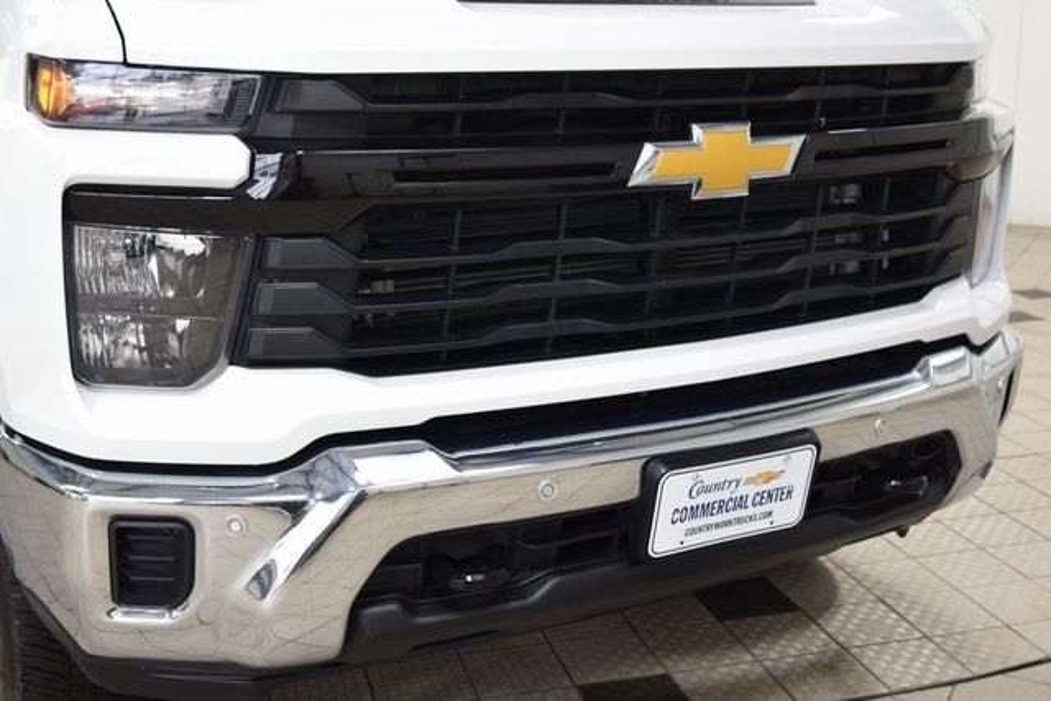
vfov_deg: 29.0
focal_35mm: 46
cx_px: 526
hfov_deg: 42.3
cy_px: 350
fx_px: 1358
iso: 500
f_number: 6.3
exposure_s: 1/15
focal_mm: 31
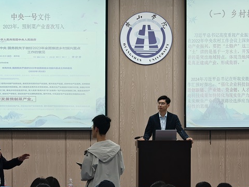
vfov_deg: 11.9
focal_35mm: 124
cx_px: 86
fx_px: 892
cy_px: 110
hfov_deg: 15.9
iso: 400
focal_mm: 16.53
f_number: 2.1
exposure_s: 1/120
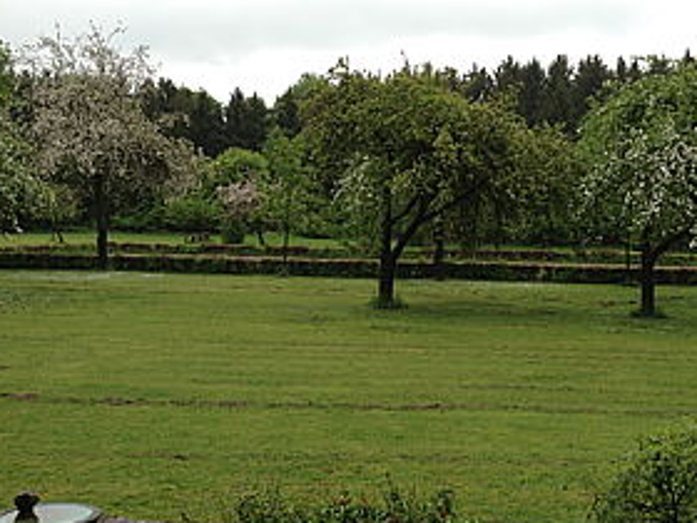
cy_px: 269
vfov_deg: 29.1
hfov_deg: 38.0
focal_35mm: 50
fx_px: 1007
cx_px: 428
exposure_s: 1/302
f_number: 2.4
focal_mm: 4.28
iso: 50
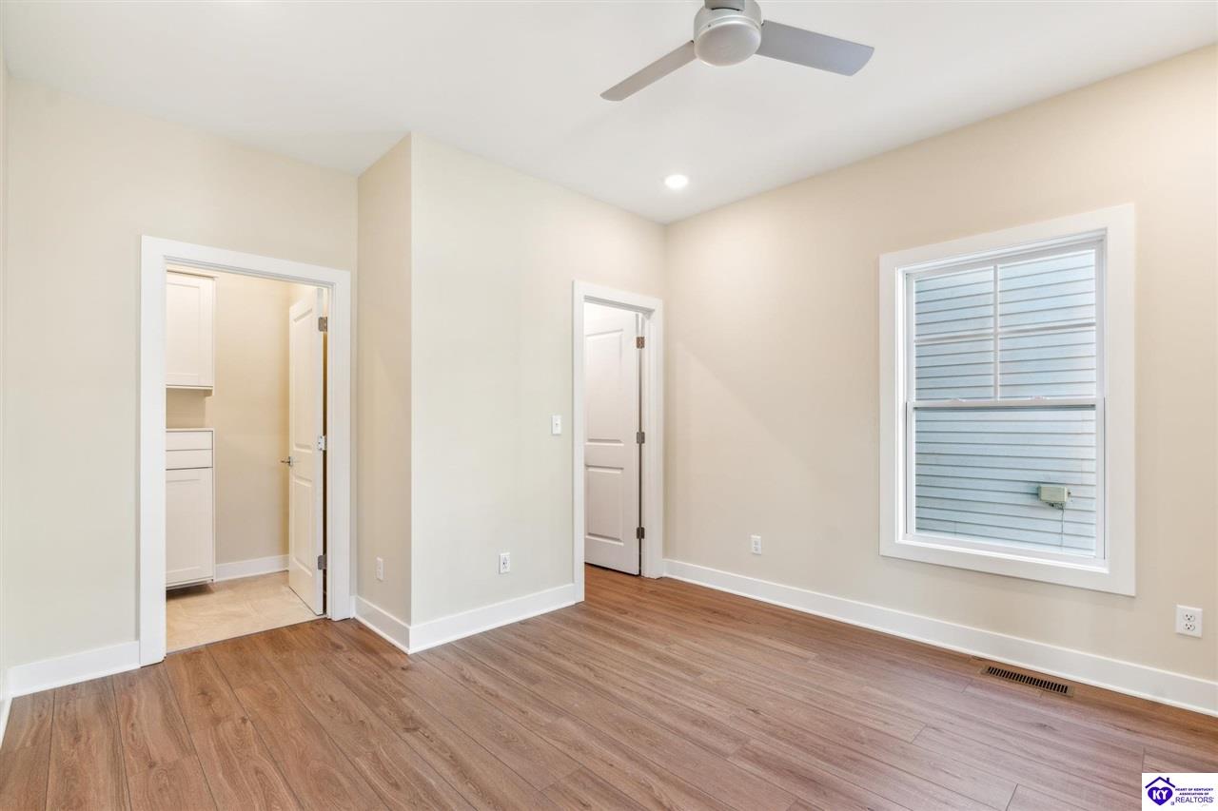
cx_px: 609
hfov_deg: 96.7
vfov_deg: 73.7
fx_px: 541
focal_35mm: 16
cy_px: 406
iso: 400
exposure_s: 1/40
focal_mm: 16
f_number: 6.3
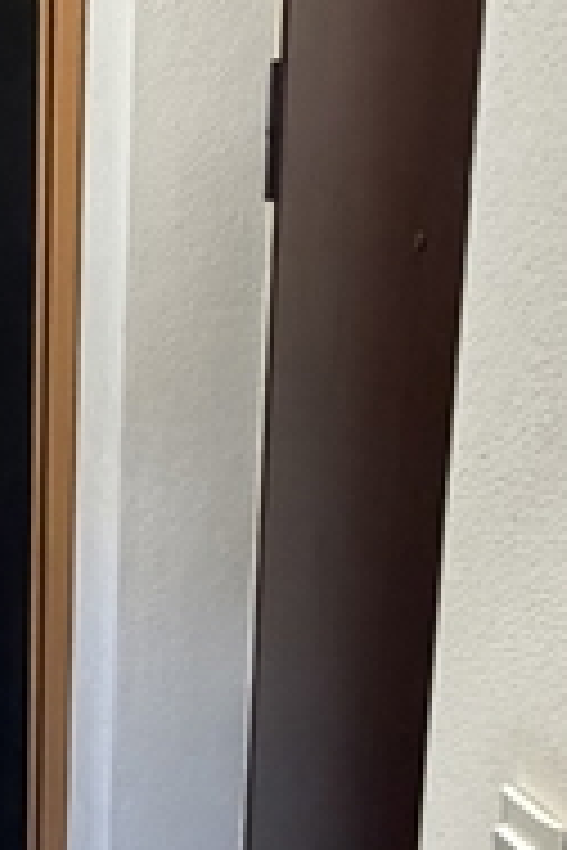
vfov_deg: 23.7
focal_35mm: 83
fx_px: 1961
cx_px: -279
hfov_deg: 15.2
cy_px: 787
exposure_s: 1/94
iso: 320
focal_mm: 2.22
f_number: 2.2
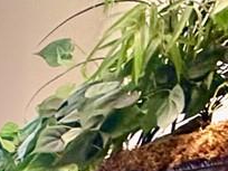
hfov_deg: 11.2
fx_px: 725
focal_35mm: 110
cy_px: 519
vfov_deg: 10.0
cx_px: -452
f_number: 2.2
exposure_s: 1/120
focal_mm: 2.22
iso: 80
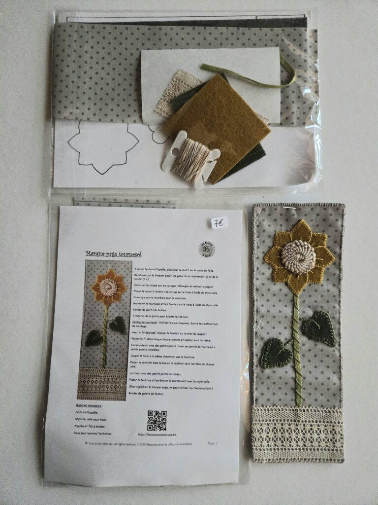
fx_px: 335
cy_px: 252
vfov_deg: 73.9
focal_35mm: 23
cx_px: 189
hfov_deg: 58.9
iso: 2000
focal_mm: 5.4
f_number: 1.8
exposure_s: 1/101
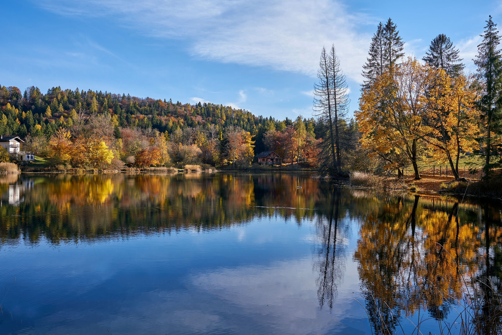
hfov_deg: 65.5
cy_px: 168
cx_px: 251
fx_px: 390
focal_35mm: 28
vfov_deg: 46.4
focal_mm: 28
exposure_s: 1/160
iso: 100
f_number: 8
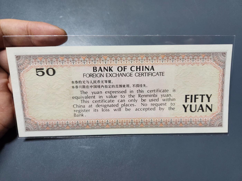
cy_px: 90
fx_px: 161
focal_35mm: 23
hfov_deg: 73.9
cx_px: 121
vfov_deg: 58.9
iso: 800
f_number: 1.8
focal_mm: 5.4
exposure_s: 1/101
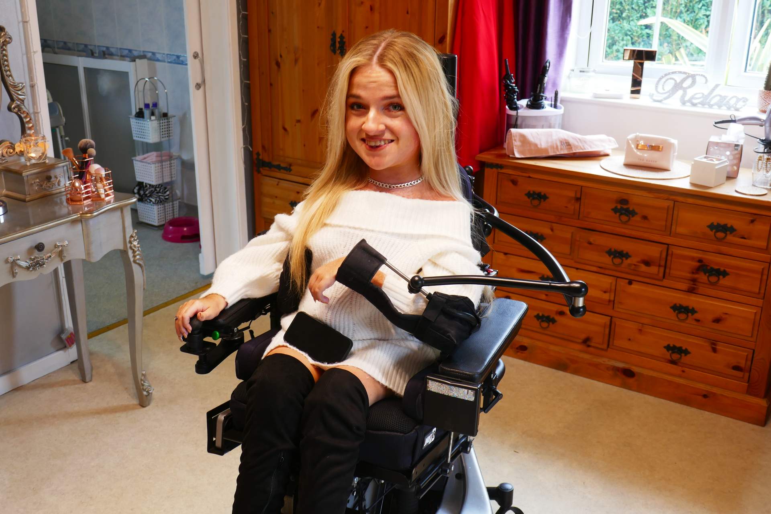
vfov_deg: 34.2
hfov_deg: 49.6
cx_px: 386
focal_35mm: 39
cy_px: 257
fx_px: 835
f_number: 4
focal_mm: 14.3
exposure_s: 1/5
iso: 200
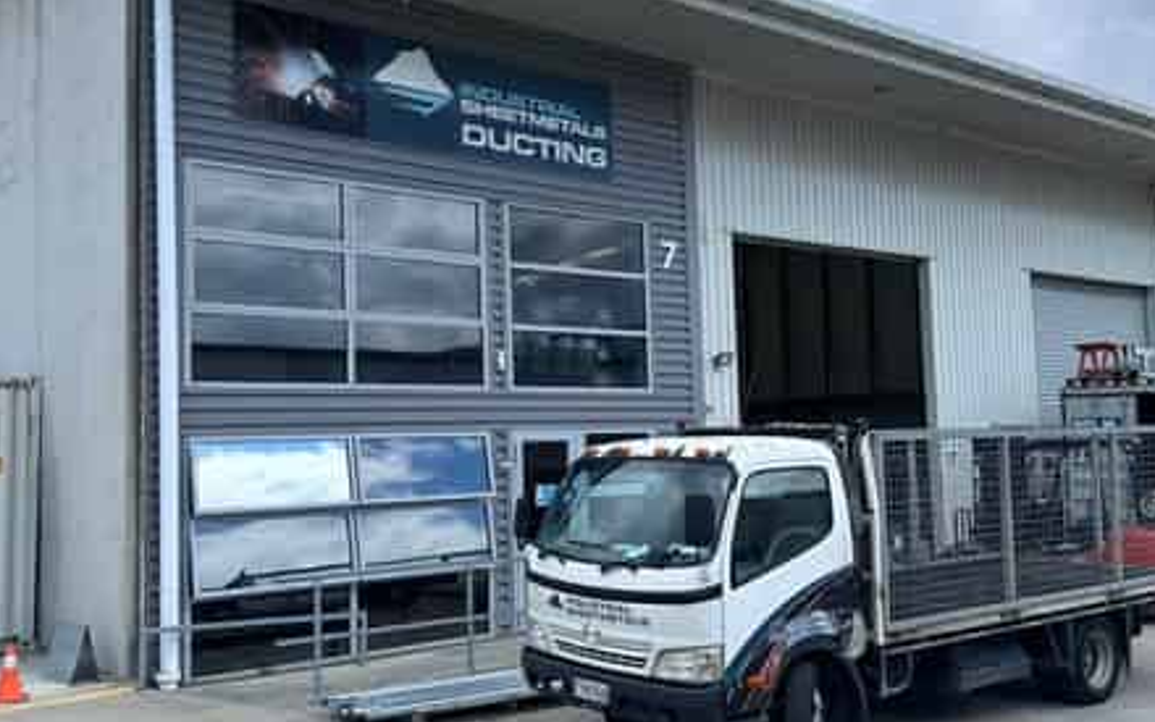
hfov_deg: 51.5
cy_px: 348
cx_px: 604
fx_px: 1196
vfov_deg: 33.6
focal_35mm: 38
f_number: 1.78
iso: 80
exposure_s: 1/4348
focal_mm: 6.86
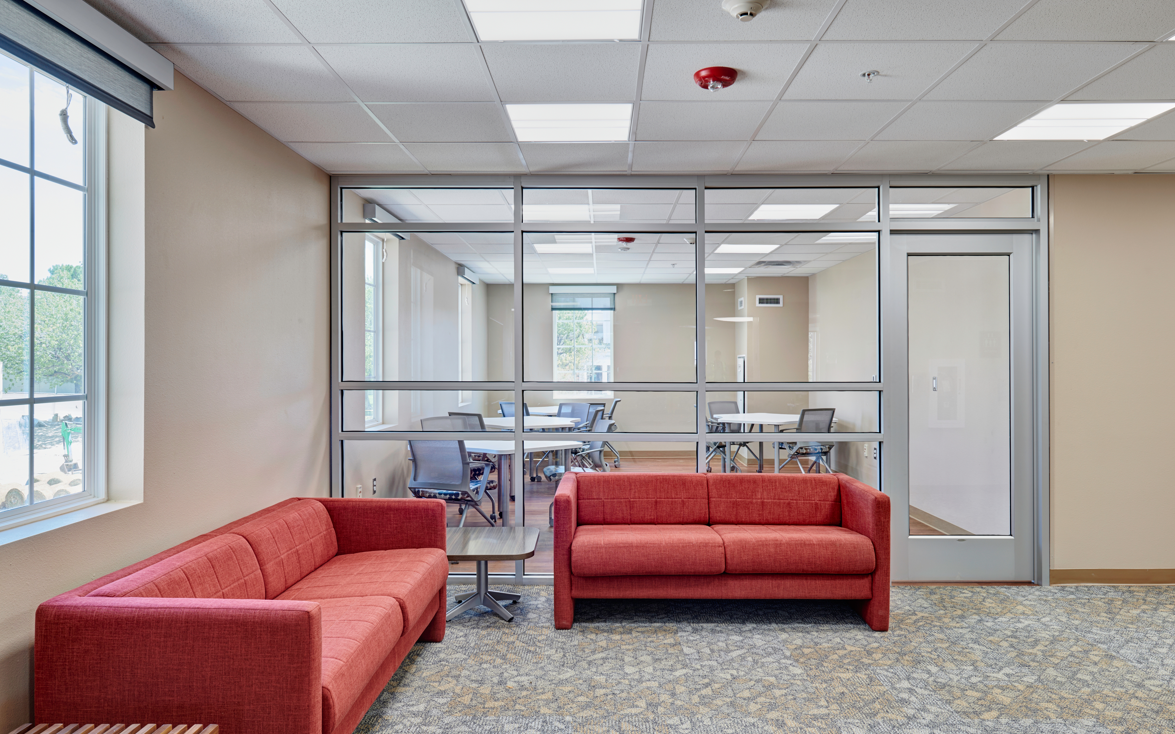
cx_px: 566
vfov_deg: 52.4
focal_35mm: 23
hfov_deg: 77.1
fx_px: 737
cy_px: 463
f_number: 11
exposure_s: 2
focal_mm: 19
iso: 64
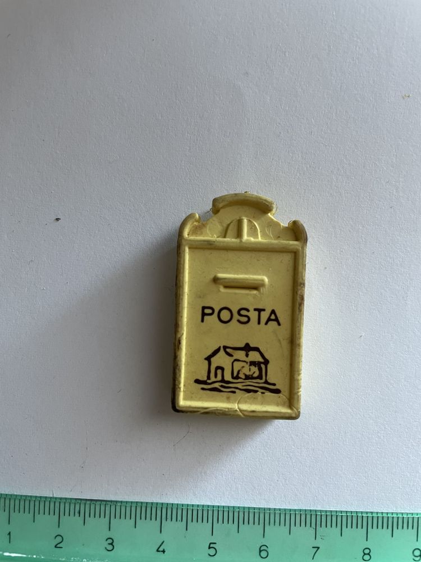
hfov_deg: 53.1
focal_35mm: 26
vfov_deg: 67.3
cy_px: 281
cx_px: 210
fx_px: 422
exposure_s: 1/67
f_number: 1.6
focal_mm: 4.2
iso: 125
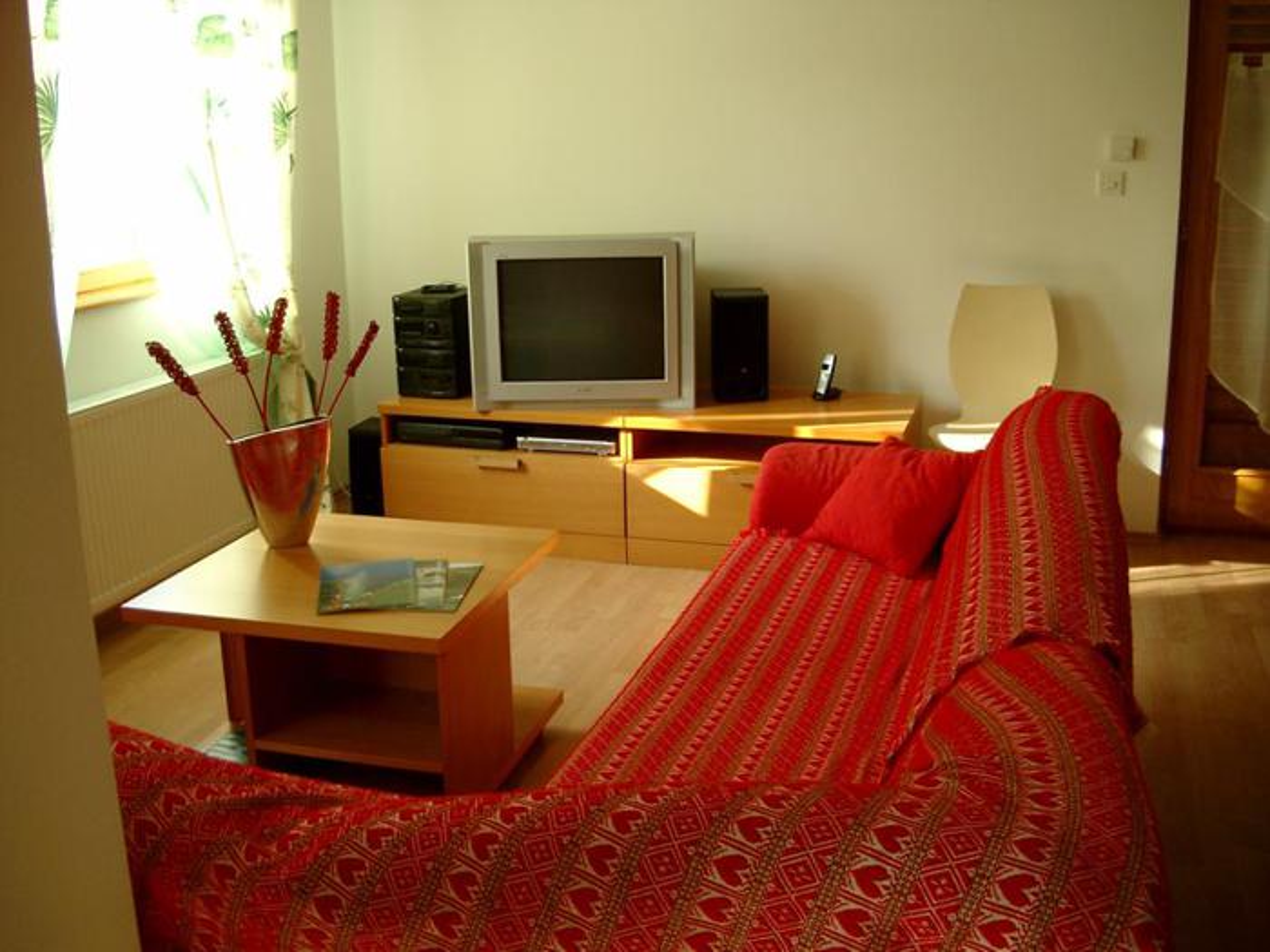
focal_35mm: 37
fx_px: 1357
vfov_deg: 38.7
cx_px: 635
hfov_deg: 50.1
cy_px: 476
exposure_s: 1/100
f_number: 2.6
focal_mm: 7.6
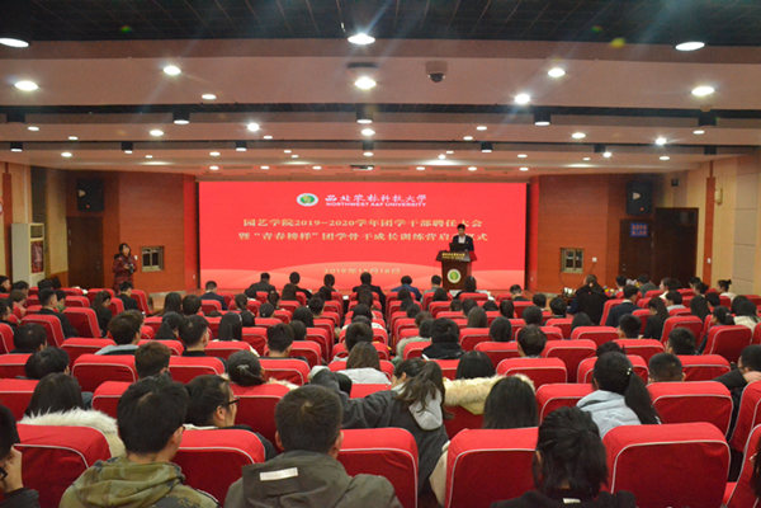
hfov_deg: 61.9
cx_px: 380
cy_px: 254
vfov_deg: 43.6
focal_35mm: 30
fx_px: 634
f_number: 3.5
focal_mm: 20
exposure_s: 1/25
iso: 5000
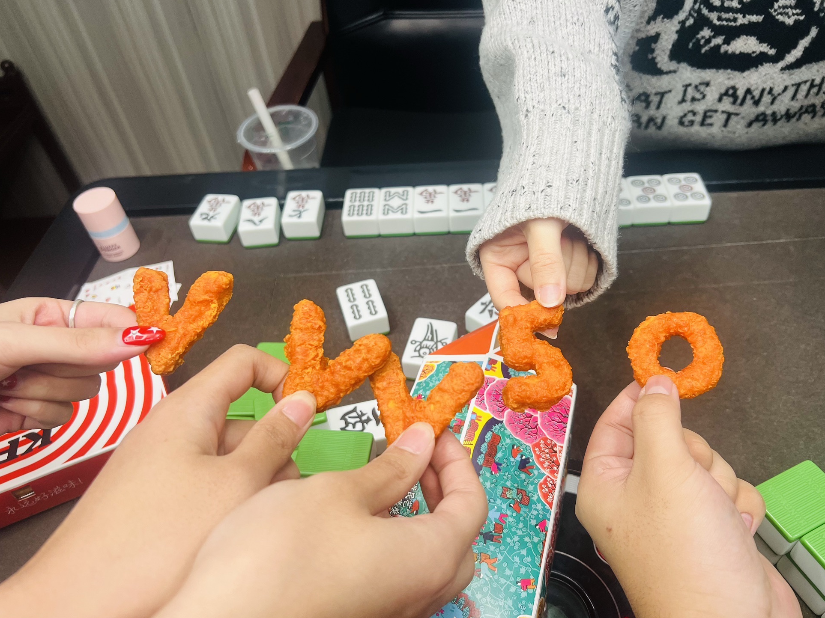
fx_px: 643
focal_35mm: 27
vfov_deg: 51.3
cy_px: 318
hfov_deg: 65.3
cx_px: 423
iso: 80
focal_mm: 5.7
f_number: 1.5
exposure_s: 1/100
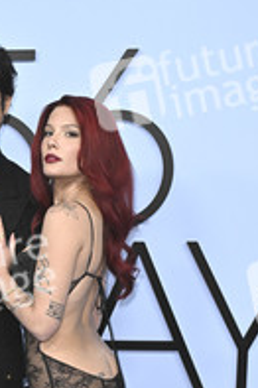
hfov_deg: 17.4
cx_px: 12
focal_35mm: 77
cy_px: 380
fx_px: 829
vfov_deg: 25.2
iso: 1600
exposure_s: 1/320
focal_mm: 38
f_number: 6.3
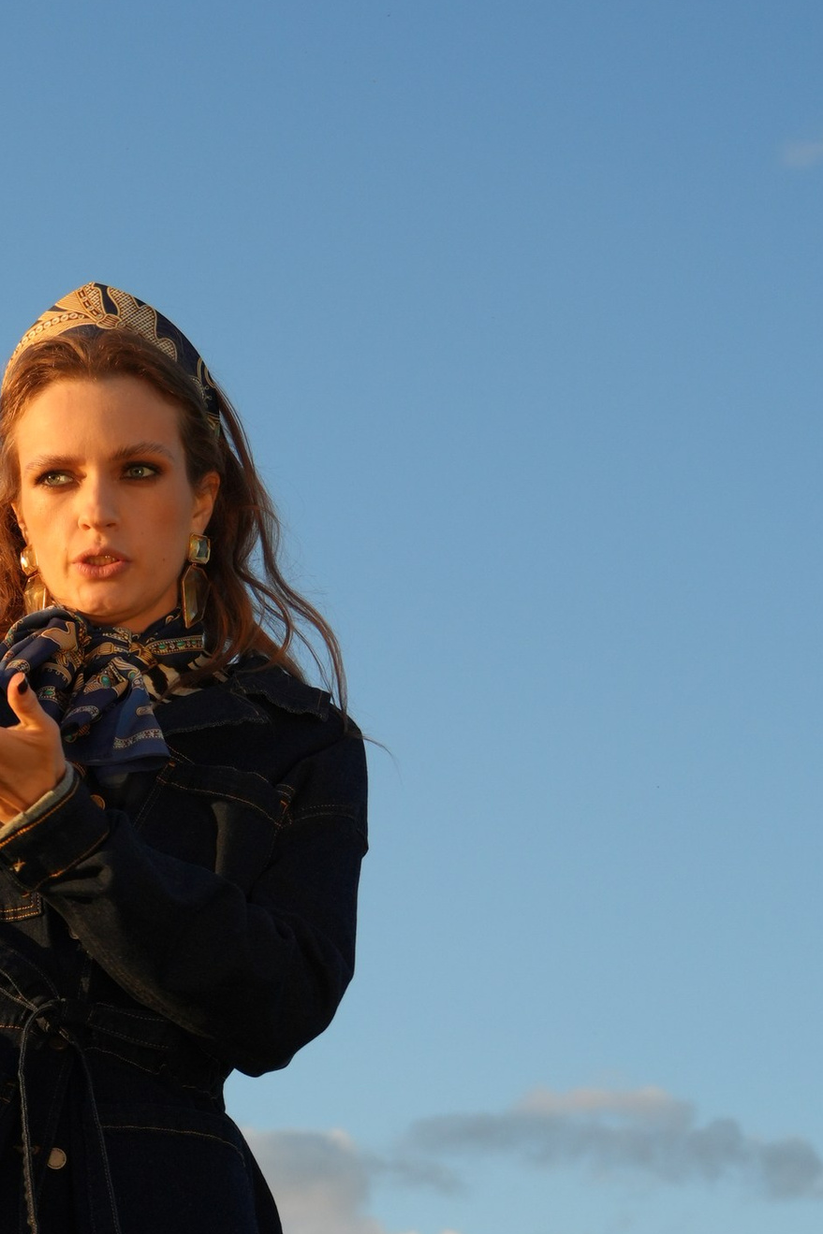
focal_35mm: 131
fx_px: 4493
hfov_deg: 10.3
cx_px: -165
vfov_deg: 15.6
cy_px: 902
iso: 250
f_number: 6.3
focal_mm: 45
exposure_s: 1/400
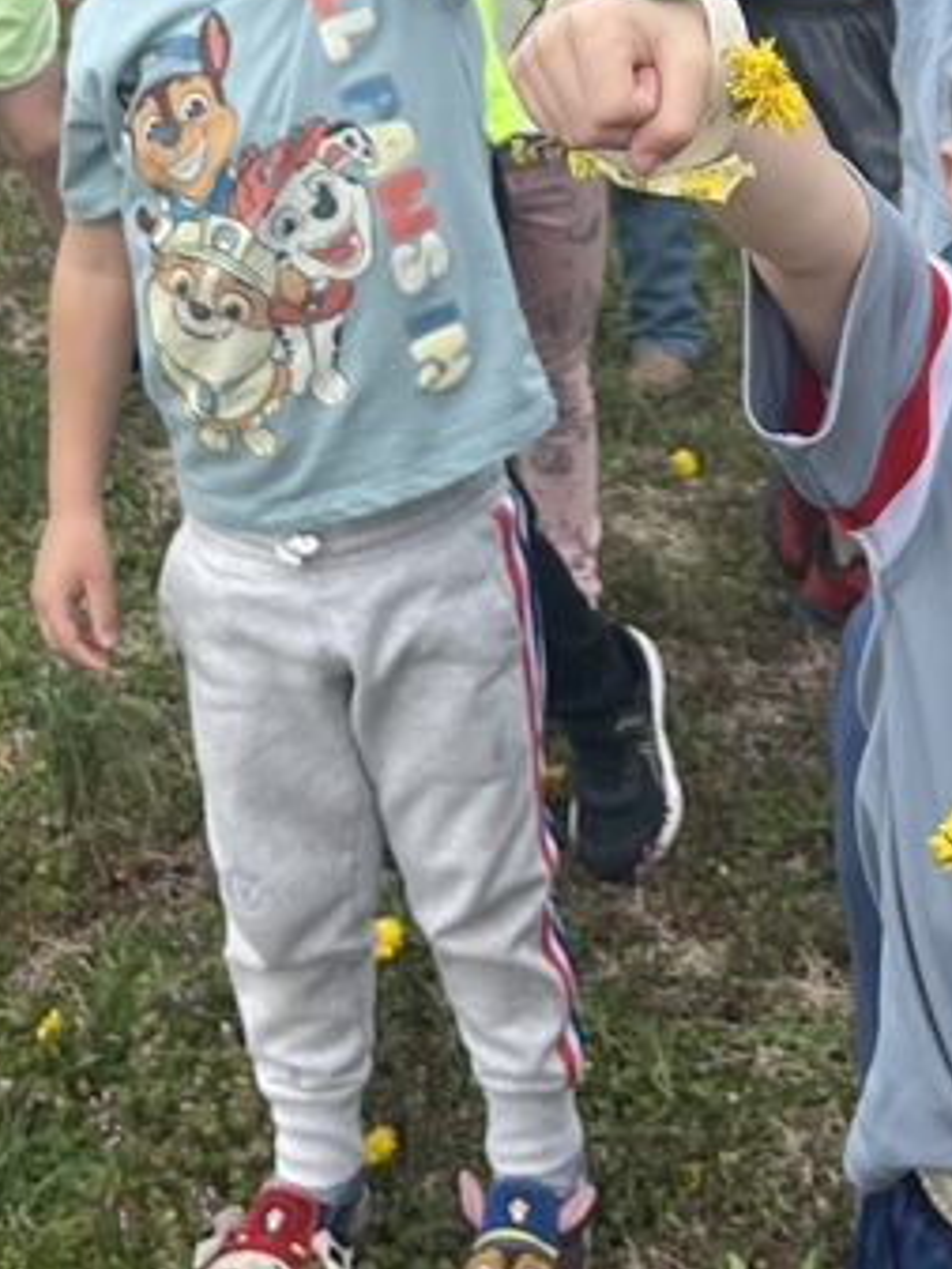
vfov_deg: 22.3
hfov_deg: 18.6
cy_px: -354
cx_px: 662
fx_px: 2895
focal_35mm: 79
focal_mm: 5.1
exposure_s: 1/2268
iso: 50
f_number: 1.6
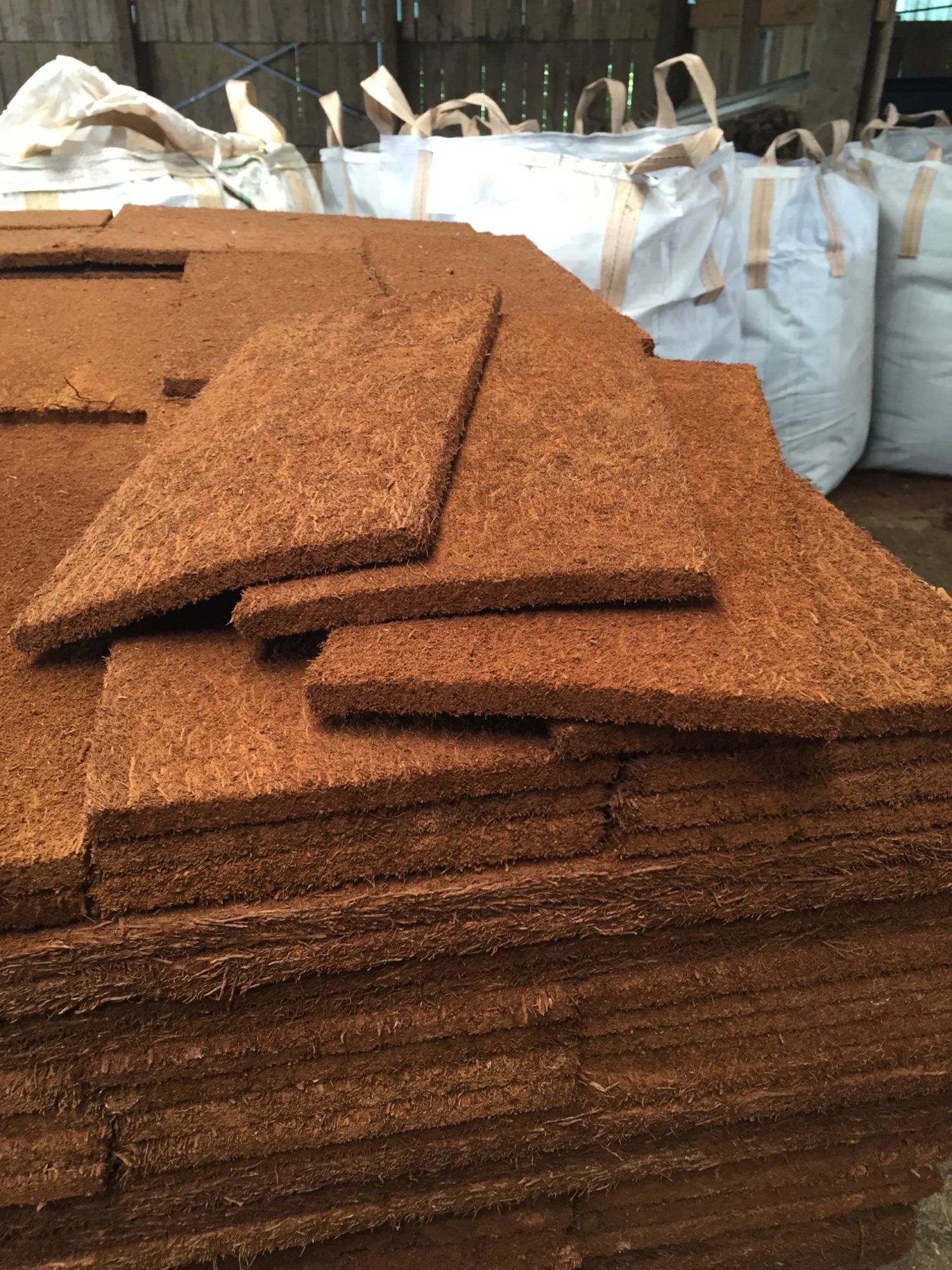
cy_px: 635
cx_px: 476
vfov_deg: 61.7
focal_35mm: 29
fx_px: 1063
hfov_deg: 48.2
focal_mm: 4.15
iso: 32
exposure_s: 1/30
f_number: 2.2
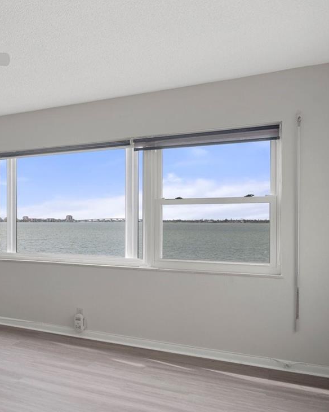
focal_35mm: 37
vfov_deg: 49.1
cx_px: -29
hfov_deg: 34.8
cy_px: 216
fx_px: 450
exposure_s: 1/10
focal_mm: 18
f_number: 6.3
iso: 320
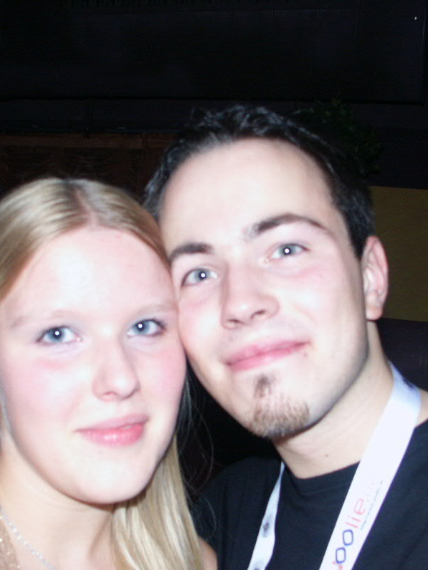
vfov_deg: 42.0
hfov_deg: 32.2
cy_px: 319
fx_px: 742
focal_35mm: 45
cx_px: 192
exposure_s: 1/45
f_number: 2.8
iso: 200
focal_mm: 7.21
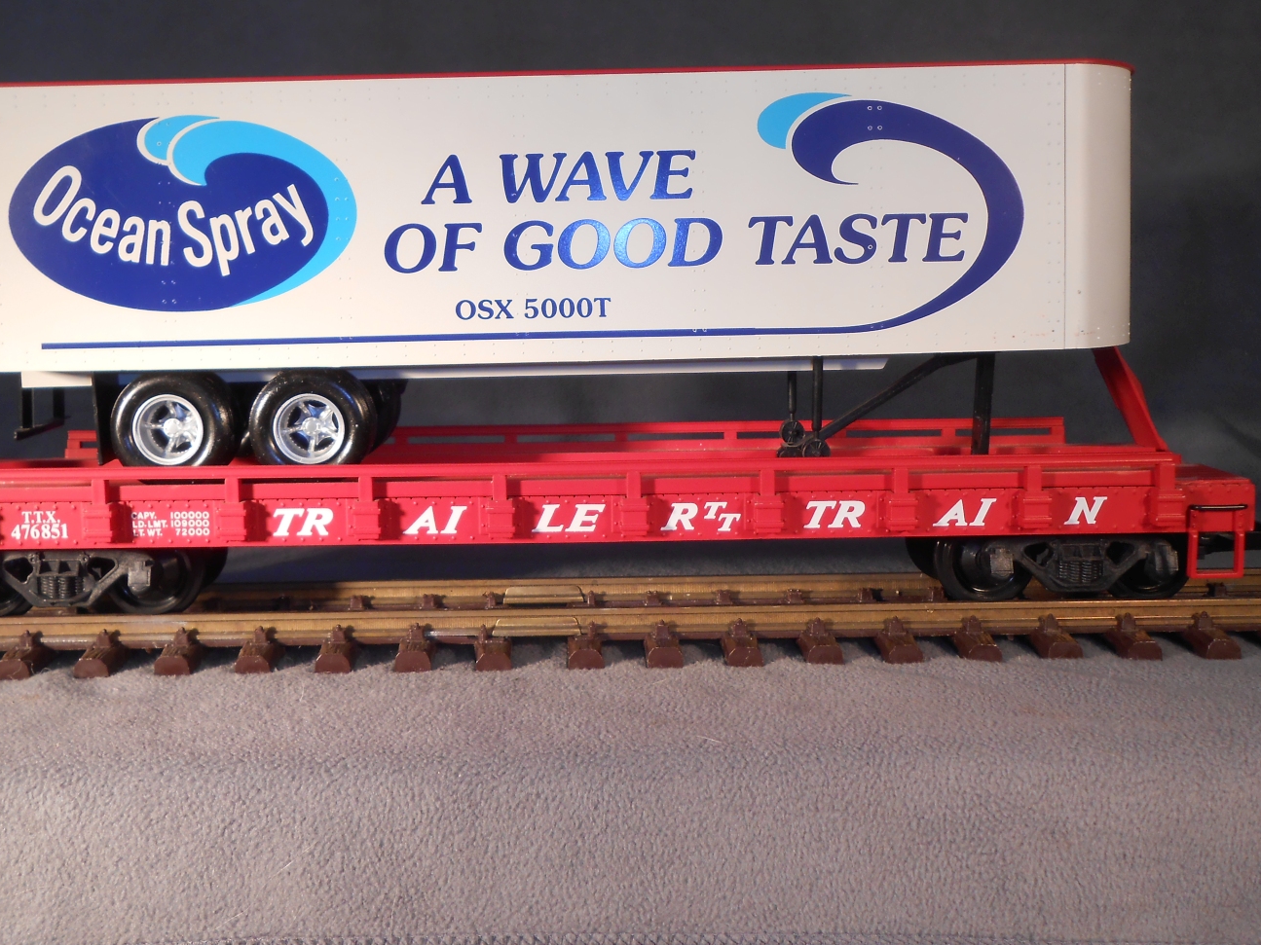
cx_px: 554
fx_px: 1530
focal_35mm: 42
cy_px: 389
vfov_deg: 34.3
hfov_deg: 44.7
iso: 80
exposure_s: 1/60
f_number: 3.9
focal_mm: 6
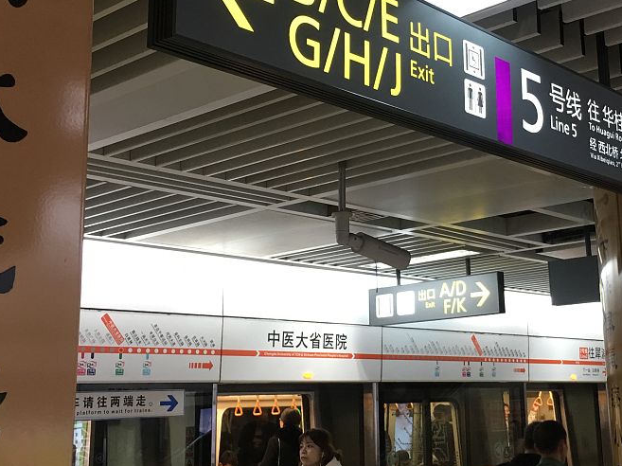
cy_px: 206
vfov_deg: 27.5
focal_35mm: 53
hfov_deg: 35.8
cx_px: 420
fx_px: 952
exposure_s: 1/17
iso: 64
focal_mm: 4.15
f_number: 2.2
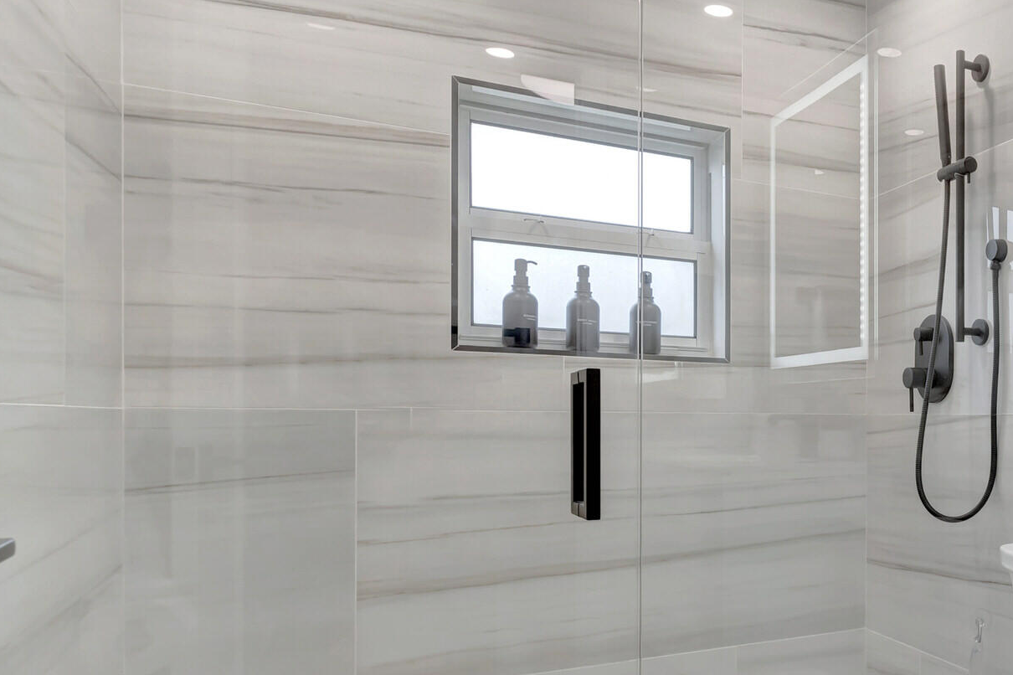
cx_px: 997
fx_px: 872
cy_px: 421
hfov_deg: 49.9
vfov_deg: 42.0
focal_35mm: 31
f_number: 8
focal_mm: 10
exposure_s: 1/15
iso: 1000
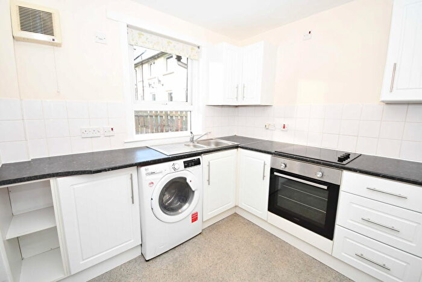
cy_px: 141
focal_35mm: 15
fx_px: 176
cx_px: 211
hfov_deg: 100.4
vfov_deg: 77.4
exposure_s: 1/60
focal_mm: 10
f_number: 4
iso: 560
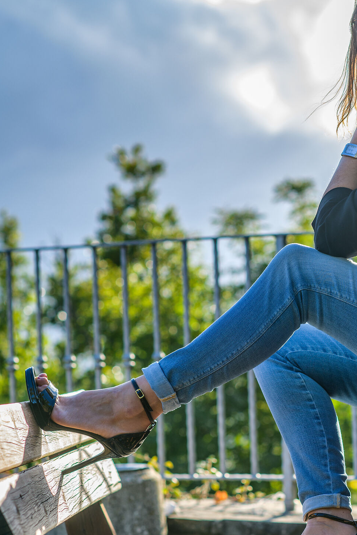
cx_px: 262
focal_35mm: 141
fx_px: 2097
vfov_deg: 14.5
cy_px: 304
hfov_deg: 9.7
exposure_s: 1/250
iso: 64
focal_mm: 85
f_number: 4
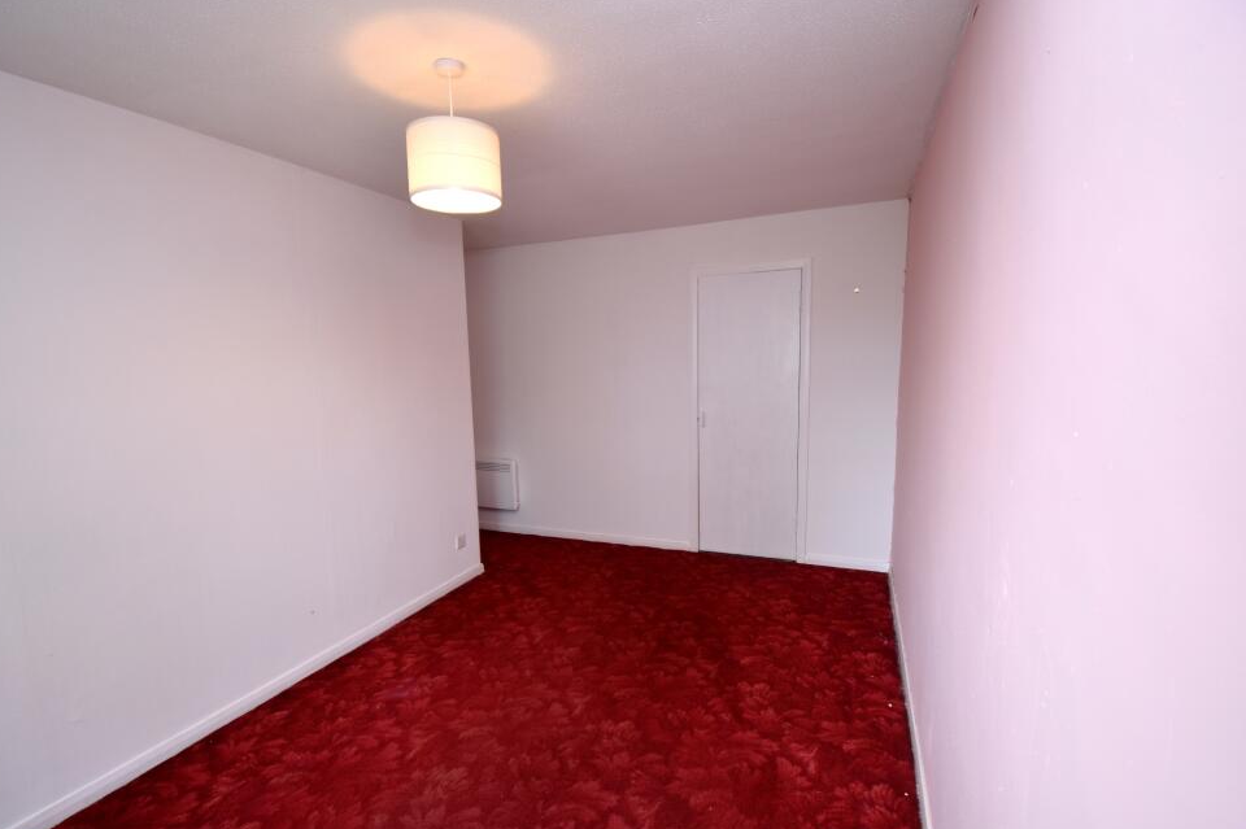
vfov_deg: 73.6
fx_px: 553
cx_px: 604
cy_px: 435
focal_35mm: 16
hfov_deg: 96.7
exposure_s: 1/13
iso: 100
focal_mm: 10
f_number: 4.5
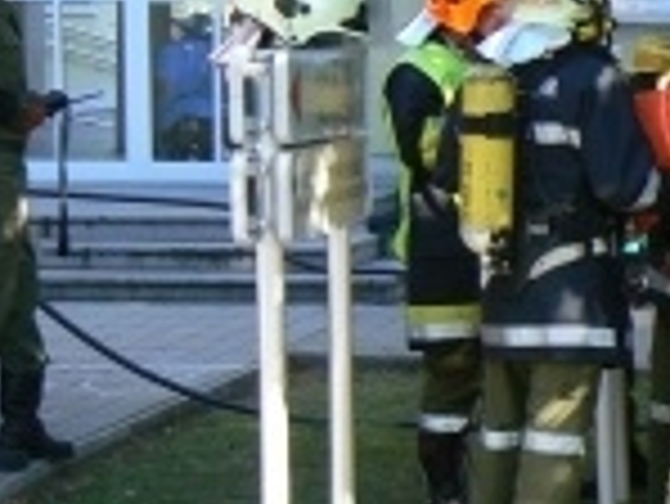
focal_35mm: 183
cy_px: 342
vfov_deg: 8.1
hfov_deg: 10.4
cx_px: 1043
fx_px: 3545
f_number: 4
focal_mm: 9.6
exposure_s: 1/100
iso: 80
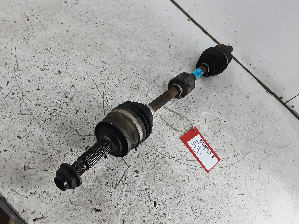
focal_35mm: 27
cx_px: 150
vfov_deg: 51.4
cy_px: 112
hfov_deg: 65.3
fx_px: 233
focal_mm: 2.91
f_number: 1.9
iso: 125
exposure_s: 1/50
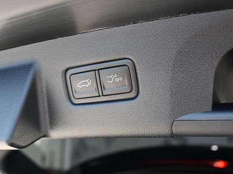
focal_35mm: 37
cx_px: 108
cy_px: 87
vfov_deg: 38.8
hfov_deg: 50.3
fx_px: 248
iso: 560
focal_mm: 22.5
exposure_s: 1/125
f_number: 4
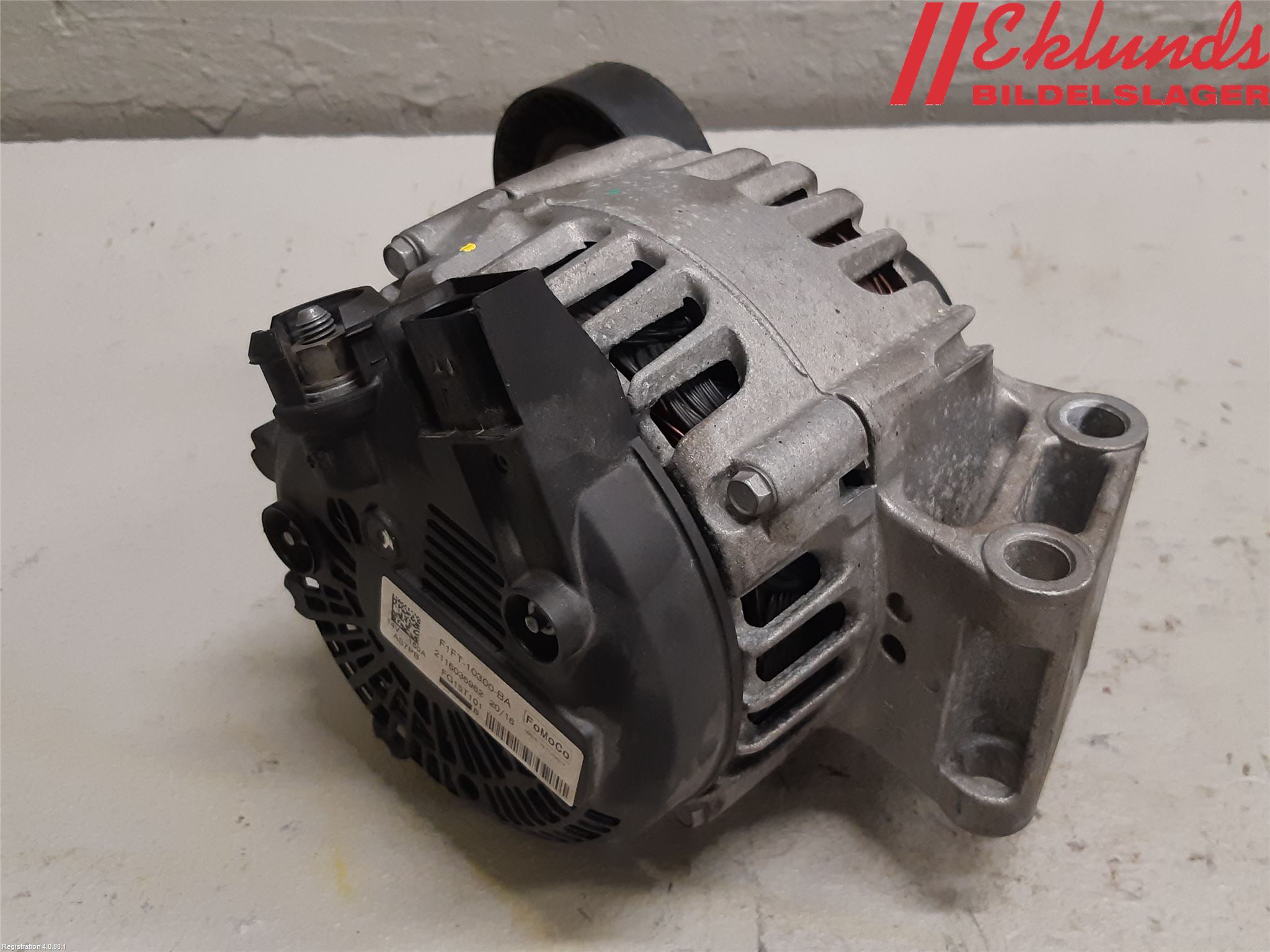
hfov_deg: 67.3
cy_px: 476
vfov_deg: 53.1
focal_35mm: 26
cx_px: 635
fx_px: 954
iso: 160
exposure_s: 1/50
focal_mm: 3.93
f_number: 1.7
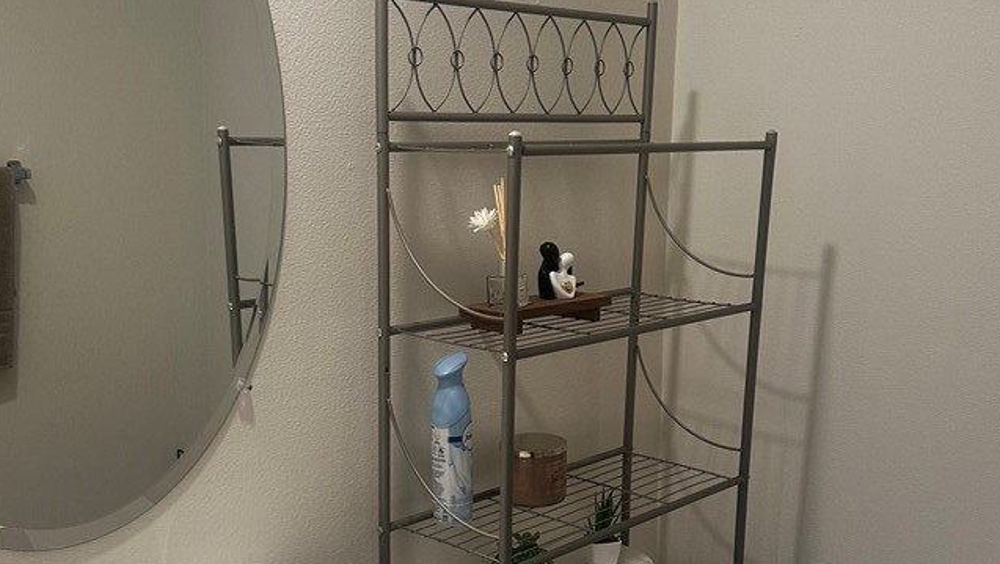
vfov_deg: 28.2
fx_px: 1114
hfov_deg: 48.3
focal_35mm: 42
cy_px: 369
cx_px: 518
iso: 200
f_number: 1.78
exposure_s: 1/120
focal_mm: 6.86
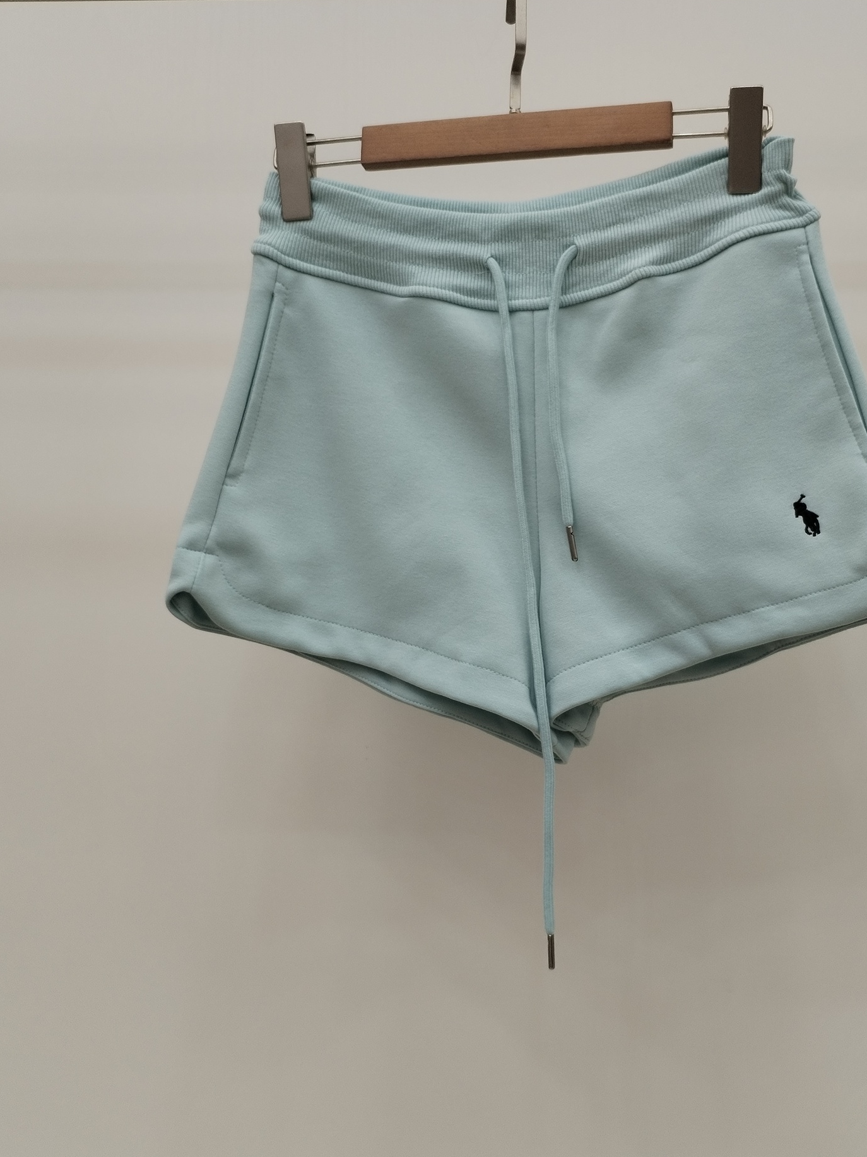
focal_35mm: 38
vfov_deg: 48.9
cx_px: 542
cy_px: 640
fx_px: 1269
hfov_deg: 37.5
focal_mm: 4.75
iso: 165
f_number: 1.8
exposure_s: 1/120
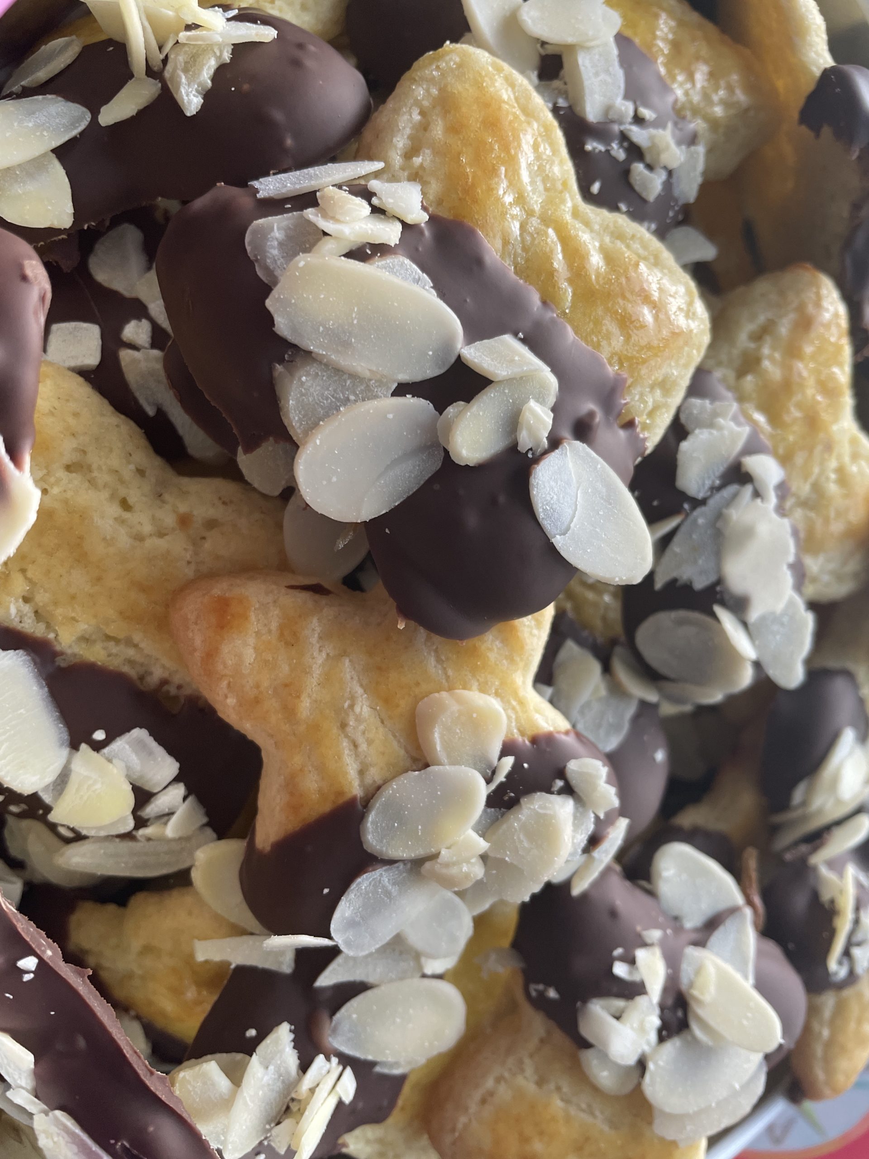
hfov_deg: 53.1
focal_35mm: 26
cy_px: 580
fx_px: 870
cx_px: 434
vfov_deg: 67.3
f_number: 1.6
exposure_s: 1/93
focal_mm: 4.2
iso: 125
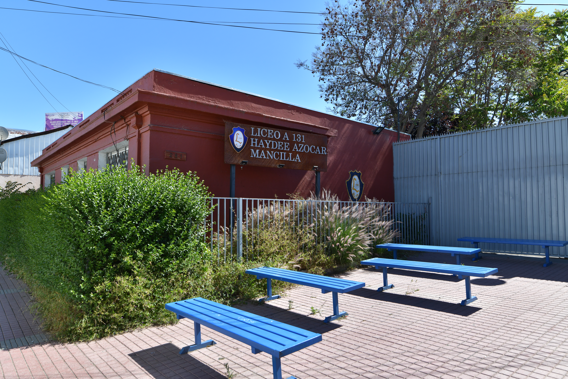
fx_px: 379
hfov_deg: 73.7
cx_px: 284
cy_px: 190
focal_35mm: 24
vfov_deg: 53.1
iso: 200
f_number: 9
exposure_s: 1/400
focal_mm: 24
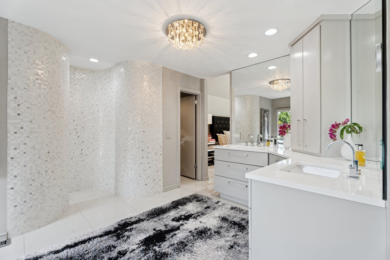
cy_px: 130
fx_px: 173
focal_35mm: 16
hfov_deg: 96.7
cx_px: 195
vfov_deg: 73.7
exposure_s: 1/50
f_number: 8
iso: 200
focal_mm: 16
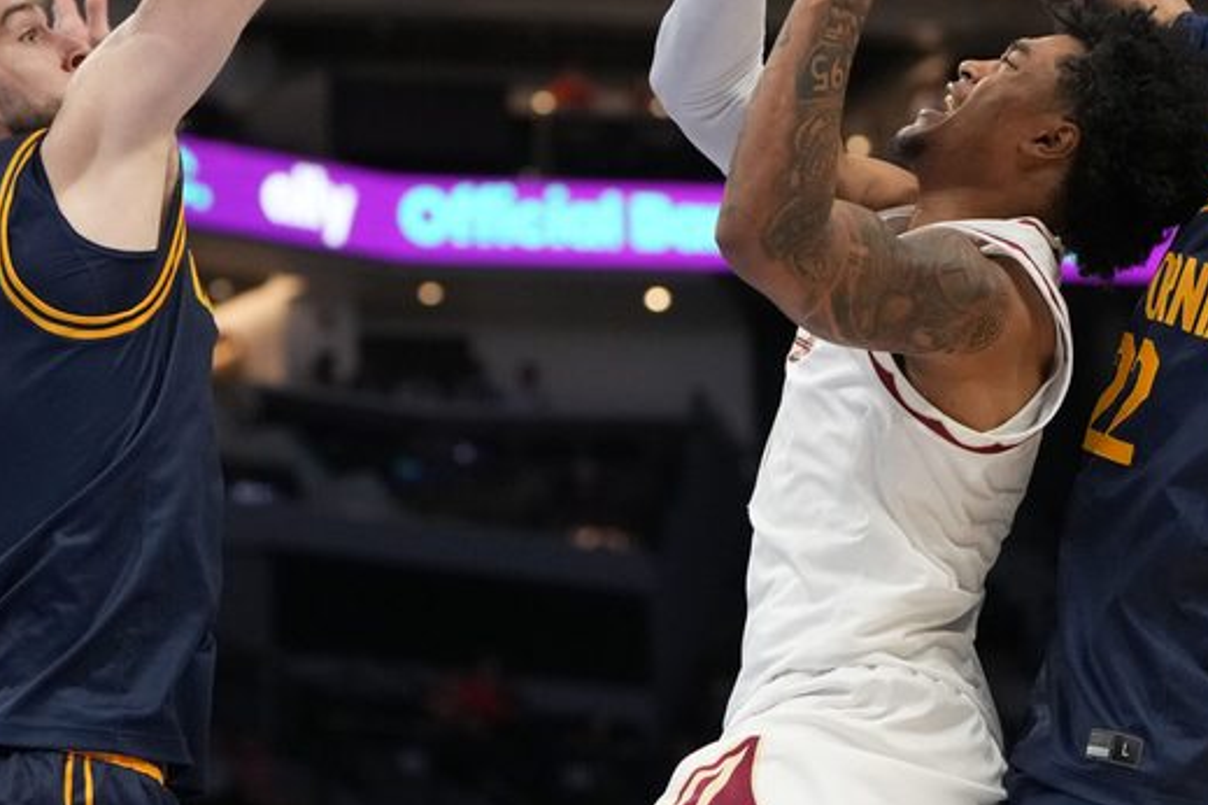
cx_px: 868
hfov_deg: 14.8
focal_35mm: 138
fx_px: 4630
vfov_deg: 9.9
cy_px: 85
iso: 3200
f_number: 2.8
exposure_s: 1/1600
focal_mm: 70
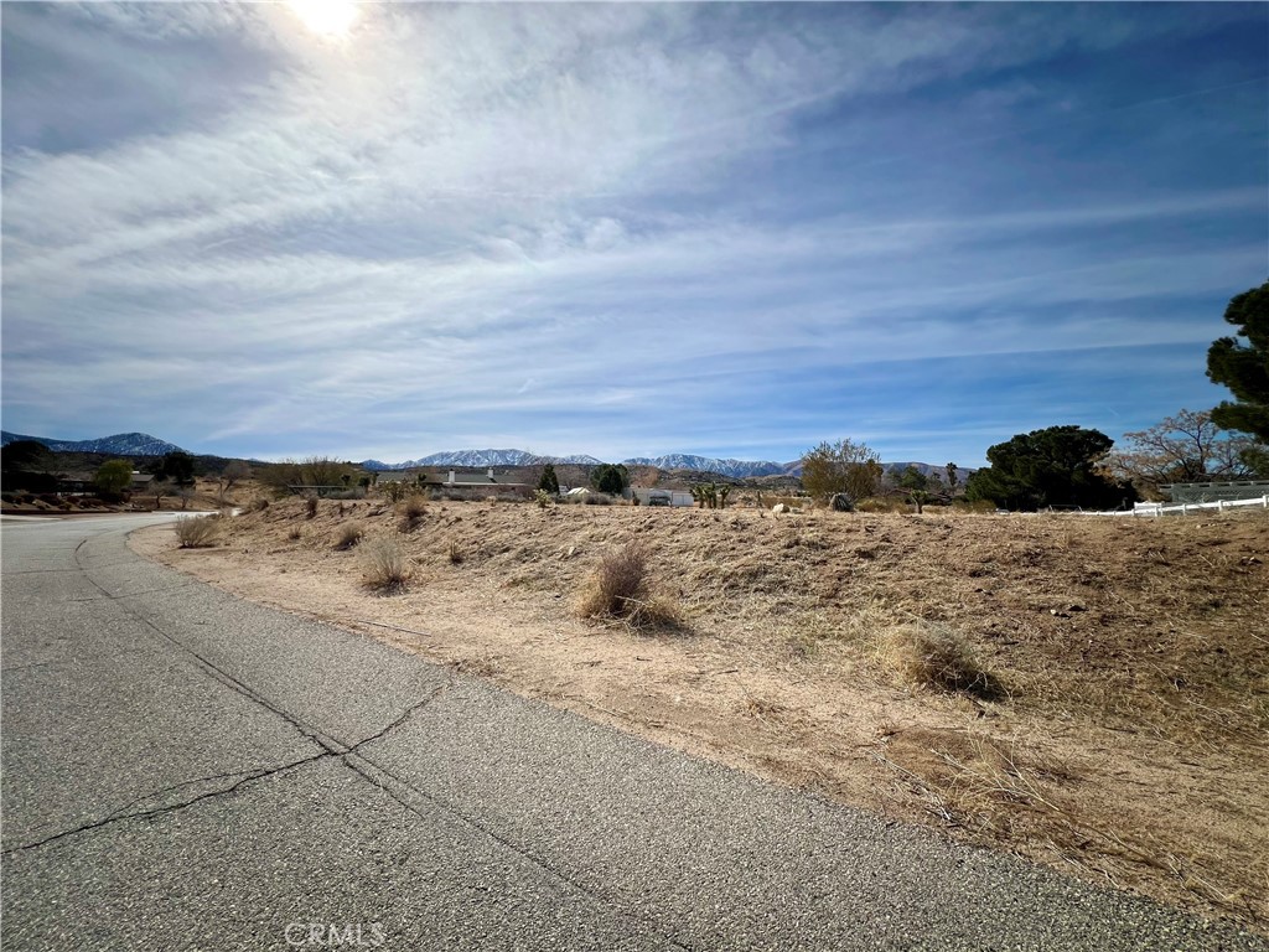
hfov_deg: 106.2
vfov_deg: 89.9
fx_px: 477
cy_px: 476
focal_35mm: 13
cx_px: 634
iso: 40
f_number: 1.8
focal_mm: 1.57
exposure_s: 1/4587
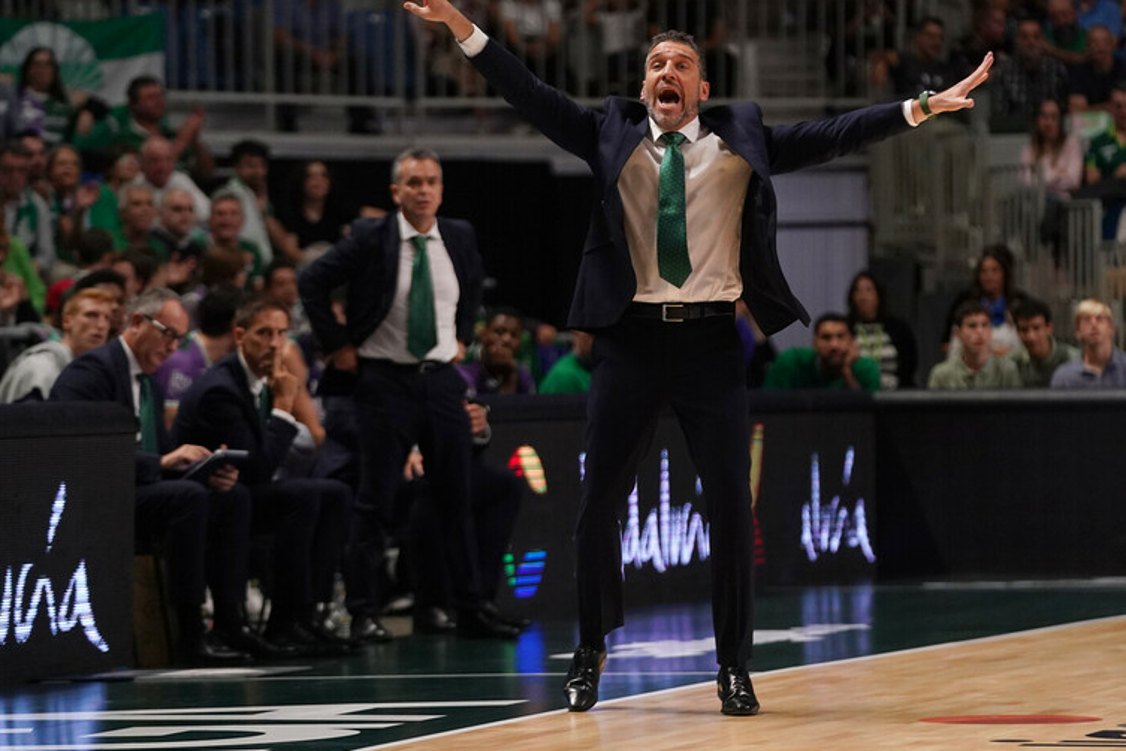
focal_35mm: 231
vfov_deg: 5.9
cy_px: 283
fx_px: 7225
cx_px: 689
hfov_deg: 8.9
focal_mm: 161
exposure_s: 1/1250
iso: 2500
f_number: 3.2
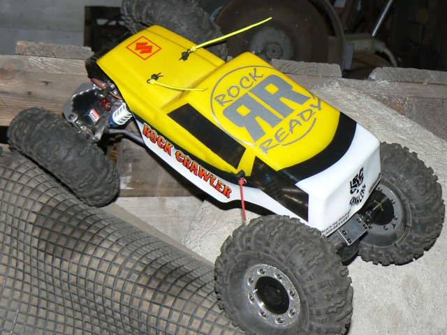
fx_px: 917
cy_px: 168
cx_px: 224
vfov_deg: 20.7
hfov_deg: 27.4
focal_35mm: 71
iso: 100
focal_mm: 8.7
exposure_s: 1/30
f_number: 2.8
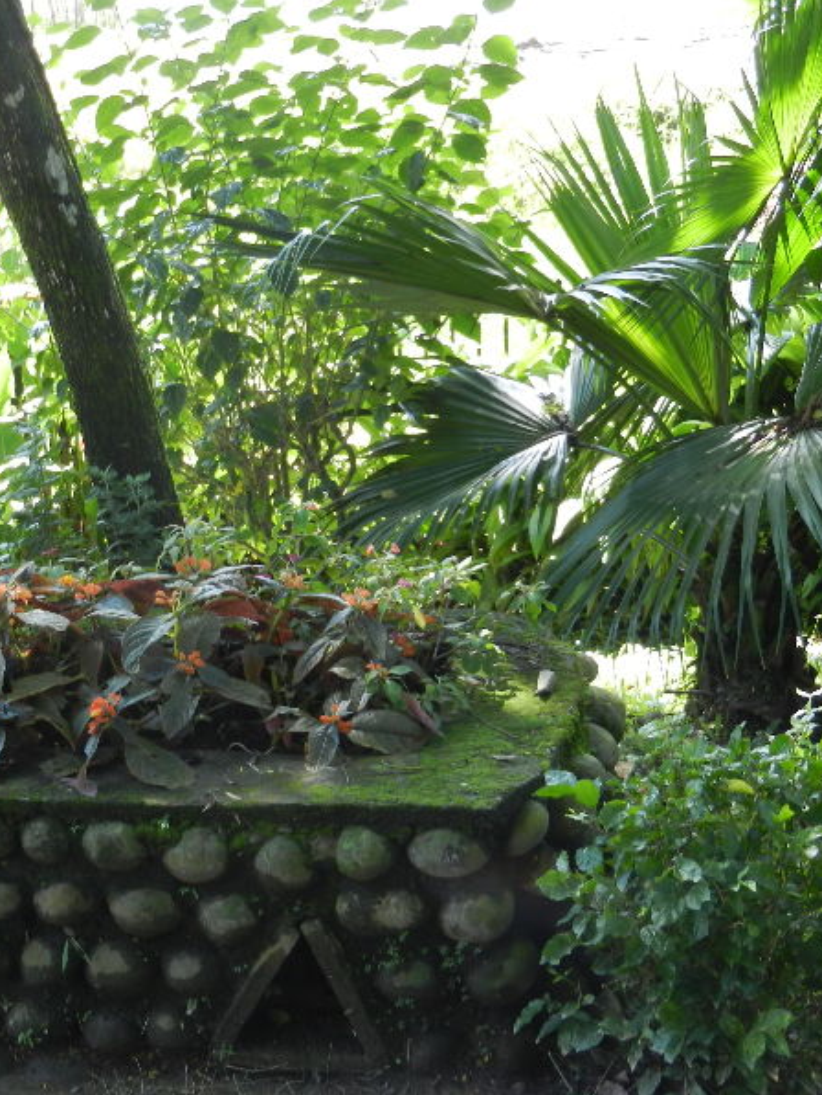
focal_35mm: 71
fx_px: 2247
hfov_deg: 20.6
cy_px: 547
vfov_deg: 27.4
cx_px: 215
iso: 160
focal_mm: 9.4
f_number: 4.4
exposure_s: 1/50
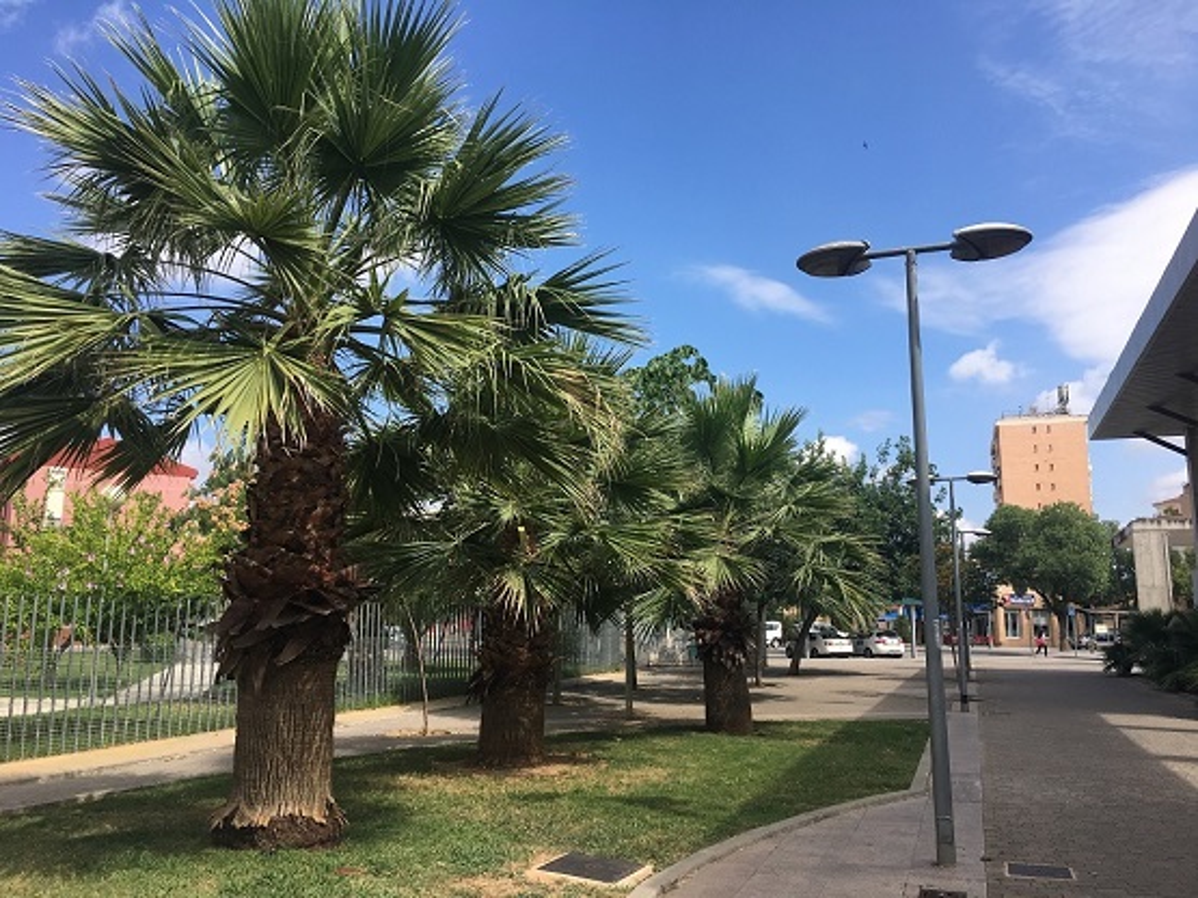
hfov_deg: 61.7
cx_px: 599
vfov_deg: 48.2
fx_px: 1003
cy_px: 449
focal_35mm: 29
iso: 25
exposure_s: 1/1131
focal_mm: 4.15
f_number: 2.2
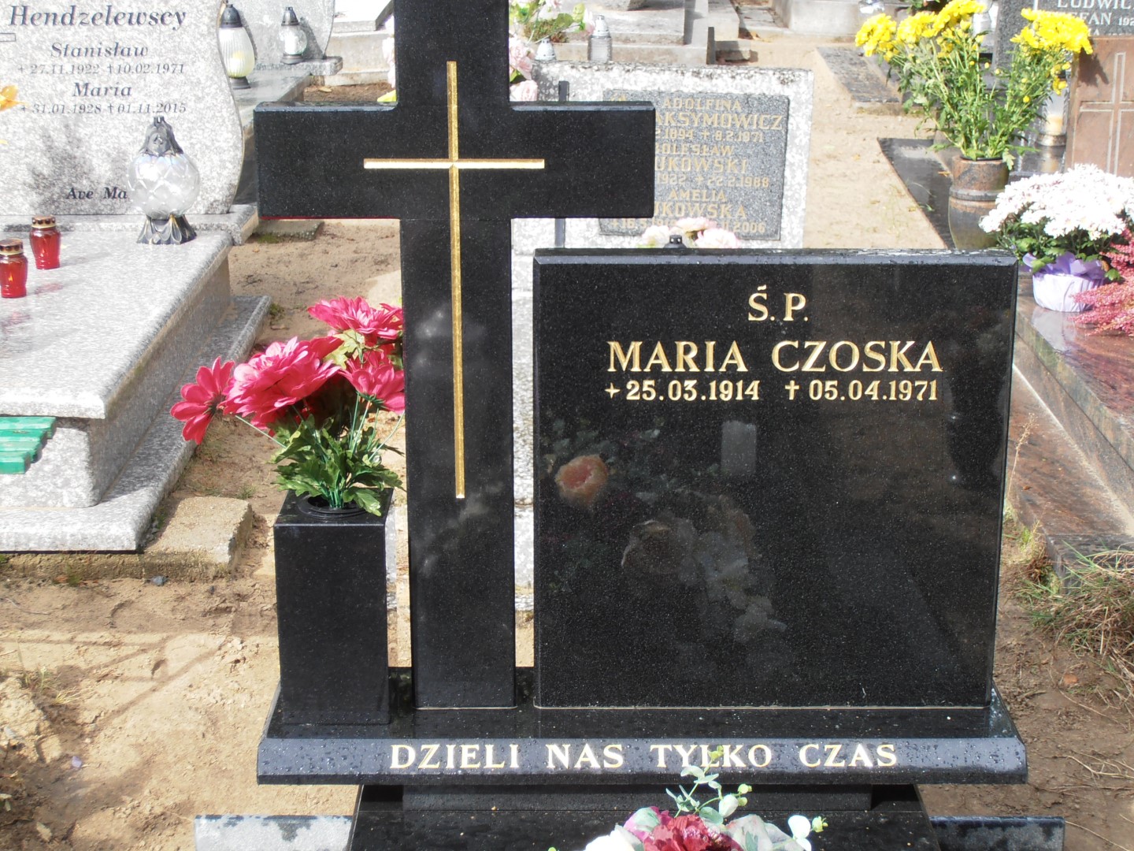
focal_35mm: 69
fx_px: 2260
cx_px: 567
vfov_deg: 21.3
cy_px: 426
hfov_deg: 28.2
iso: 80
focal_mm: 12.29
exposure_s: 1/100
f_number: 4.8
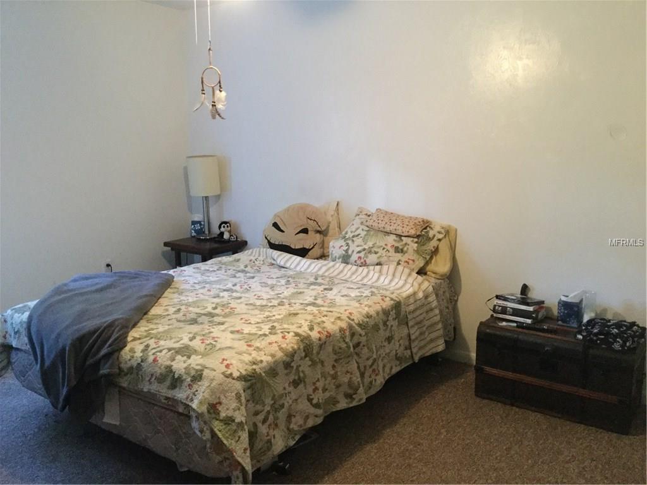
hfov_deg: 58.4
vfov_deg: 45.4
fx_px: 579
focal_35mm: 31
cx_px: 324
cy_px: 242
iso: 400
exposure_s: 1/15
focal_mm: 3.3
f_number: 2.4
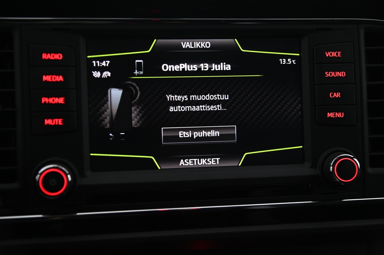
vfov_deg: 24.6
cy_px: 128
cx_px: 192
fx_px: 586
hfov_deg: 36.3
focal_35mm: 55
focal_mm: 55
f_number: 4
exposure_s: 1/30
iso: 2000
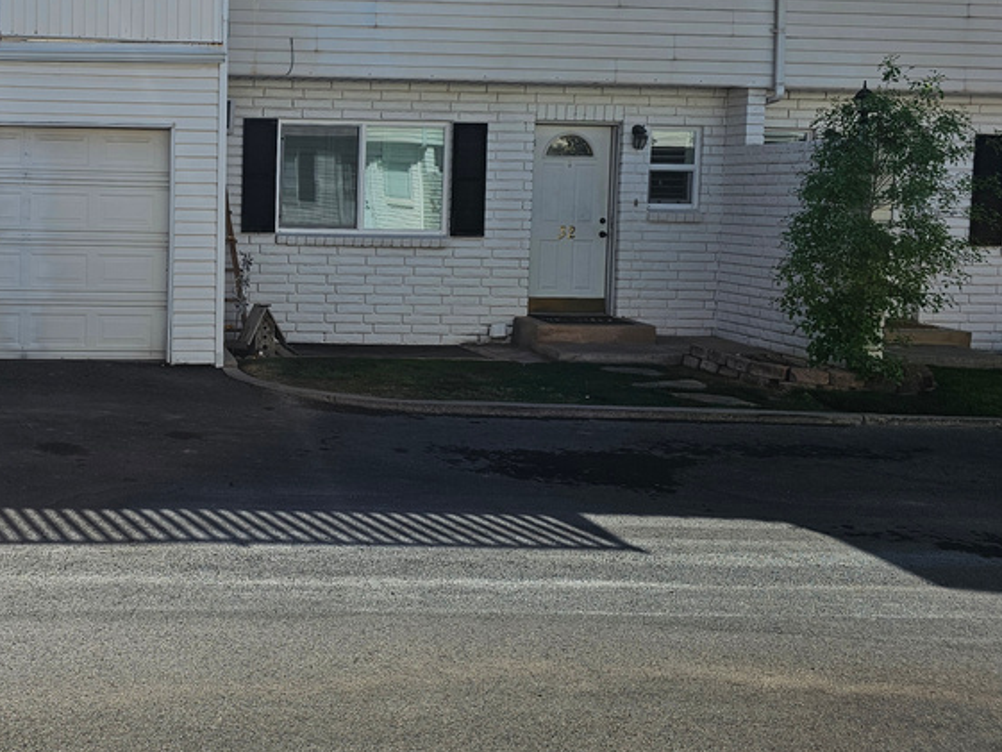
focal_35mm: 42
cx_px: 146
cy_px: 261
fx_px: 1216
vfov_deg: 34.1
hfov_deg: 42.0
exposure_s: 1/1399
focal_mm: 6.3
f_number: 1.7
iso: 16
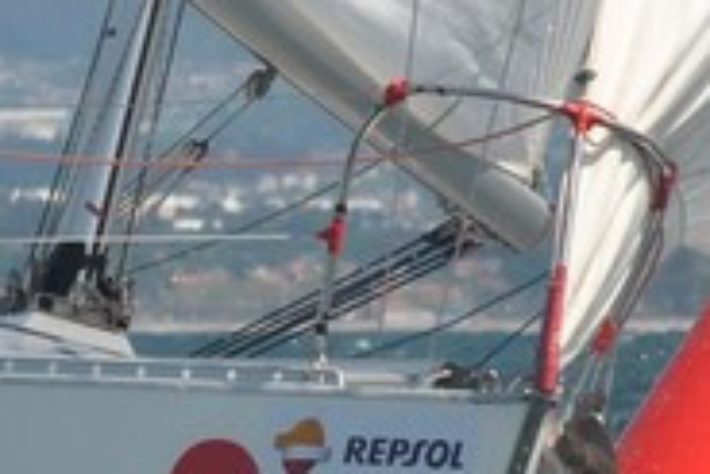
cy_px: 370
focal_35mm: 914
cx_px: -77
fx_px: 18048
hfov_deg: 2.3
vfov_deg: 1.5
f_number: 5.6
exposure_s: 1/500
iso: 100
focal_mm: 125
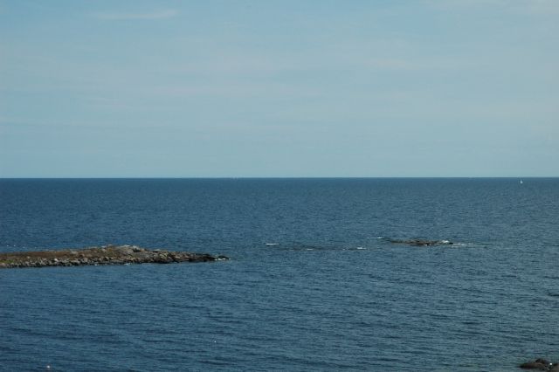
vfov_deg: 13.0
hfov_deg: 19.5
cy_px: 186
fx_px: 1630
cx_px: 280
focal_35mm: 105
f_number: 14
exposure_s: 1/800
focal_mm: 70
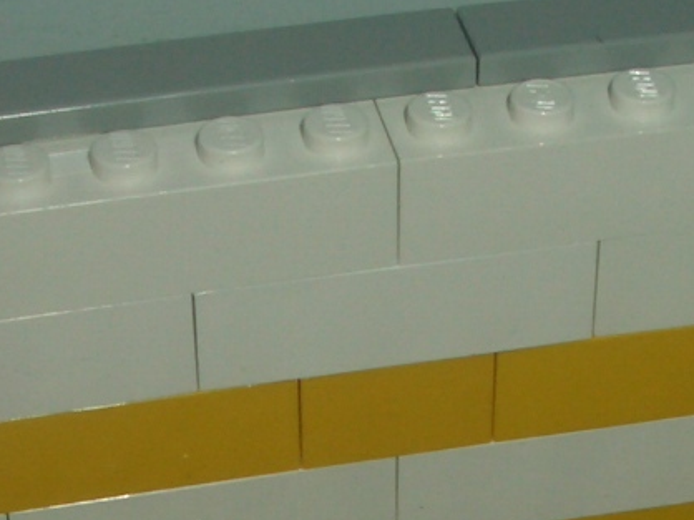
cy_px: 754
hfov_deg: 14.7
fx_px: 2685
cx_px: 325
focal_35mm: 134
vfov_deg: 10.7
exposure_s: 1/60
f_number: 4.3
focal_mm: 5.8
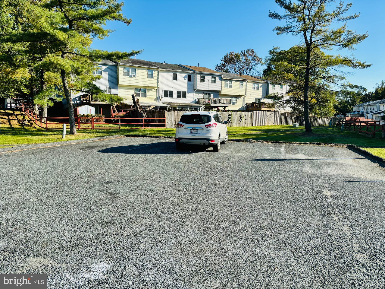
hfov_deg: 67.3
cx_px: 192
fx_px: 289
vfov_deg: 53.1
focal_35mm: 26
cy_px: 144
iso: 50
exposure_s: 1/2024
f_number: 1.6
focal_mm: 5.96
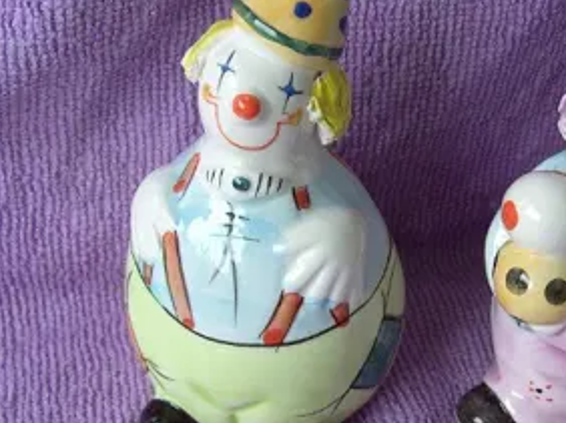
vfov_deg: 23.2
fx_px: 1029
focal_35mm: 63
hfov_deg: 30.3
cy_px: 225
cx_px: 409
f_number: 3.5
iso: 64
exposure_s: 1/59
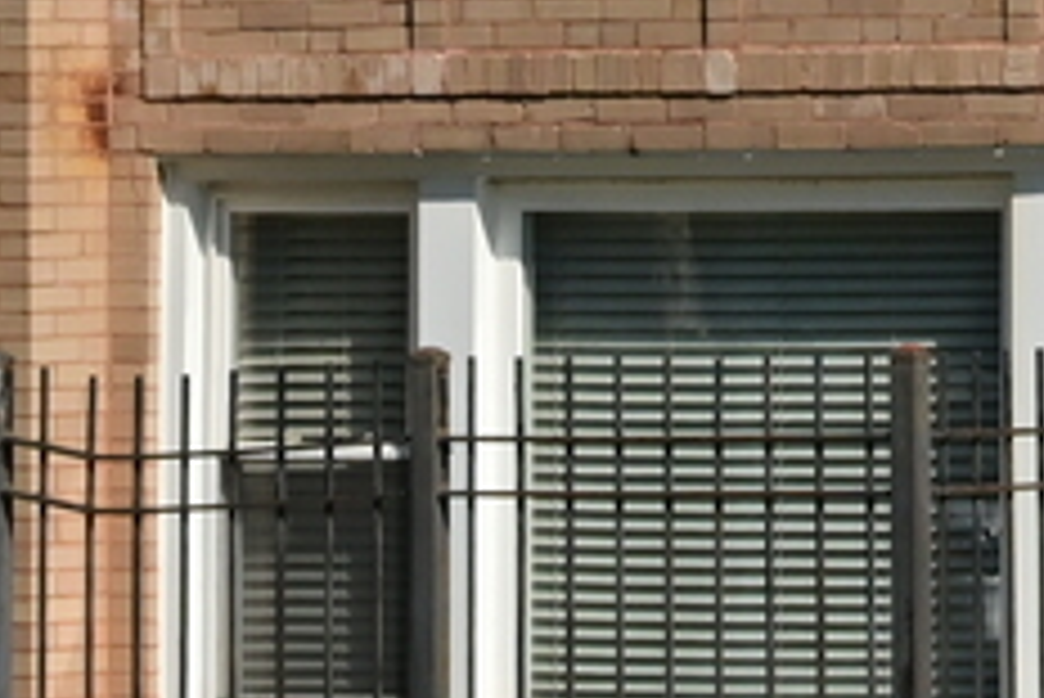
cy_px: -995
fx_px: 12942
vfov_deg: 3.1
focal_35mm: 446
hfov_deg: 4.5
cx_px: 2277
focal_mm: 64
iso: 200
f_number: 8
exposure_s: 1/400
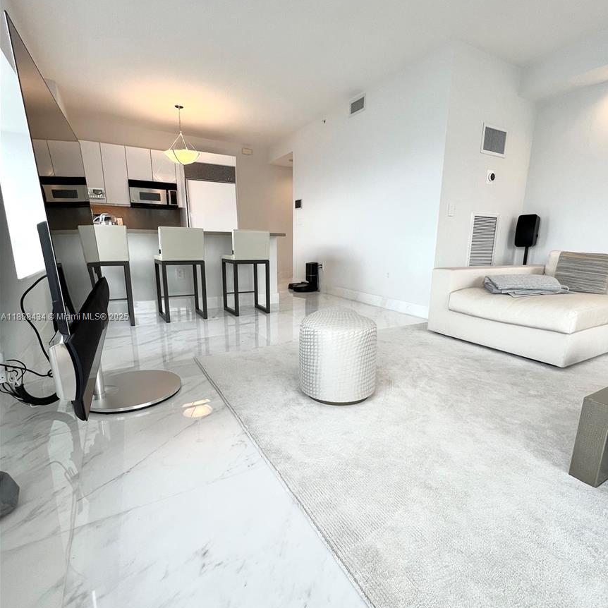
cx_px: 317
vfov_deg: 87.4
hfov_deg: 87.4
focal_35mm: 16
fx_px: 318
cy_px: 317
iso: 50
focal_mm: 1.57
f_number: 1.8
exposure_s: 1/120
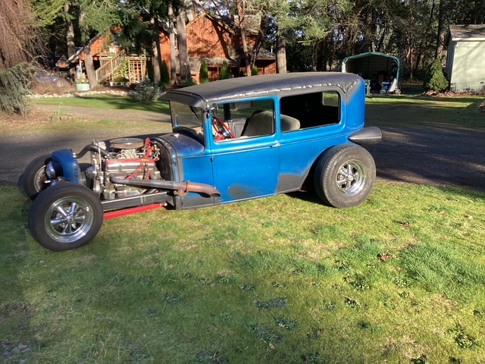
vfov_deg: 45.4
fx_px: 434
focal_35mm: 31
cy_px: 182
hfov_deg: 58.4
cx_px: 242
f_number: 2.4
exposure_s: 1/272
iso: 25
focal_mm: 3.3
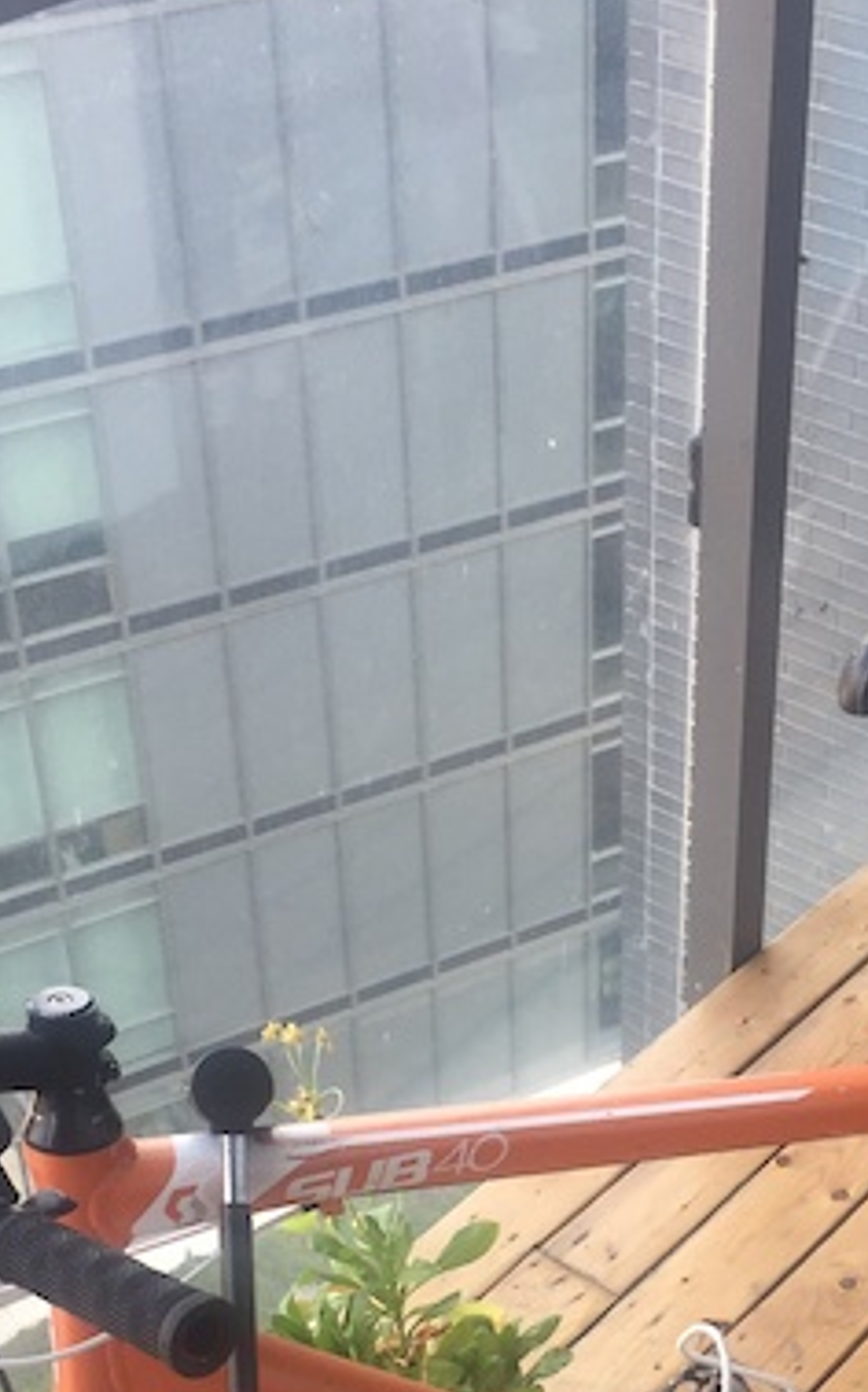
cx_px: 662
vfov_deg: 30.7
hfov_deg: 19.8
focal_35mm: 65
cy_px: 1131
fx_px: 2462
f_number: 2.2
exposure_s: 1/120
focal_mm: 4.15
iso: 32
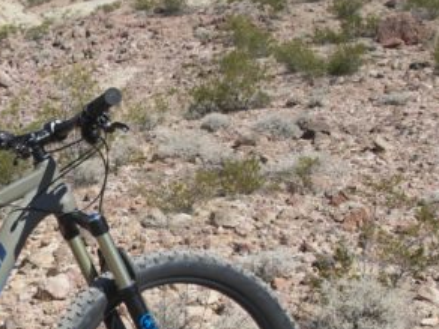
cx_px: -108
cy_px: 318
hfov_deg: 20.4
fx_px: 1129
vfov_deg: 16.3
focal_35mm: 89
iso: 100
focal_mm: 13.6
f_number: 9
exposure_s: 1/250
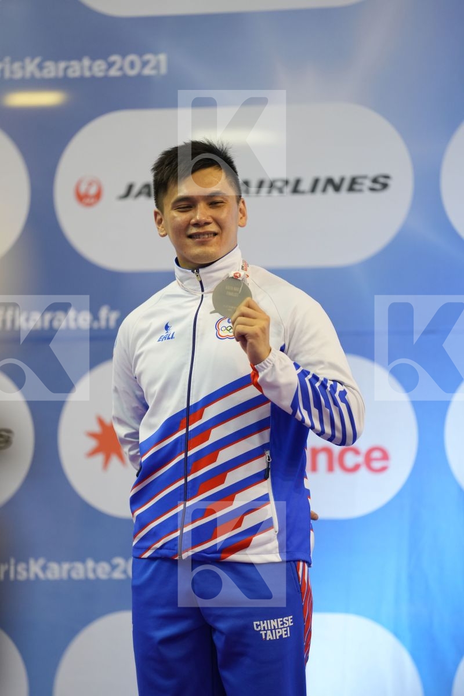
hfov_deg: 6.9
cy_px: 348
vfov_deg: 10.3
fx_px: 3866
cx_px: 232
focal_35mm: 200
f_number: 2.8
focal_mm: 200
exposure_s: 1/250
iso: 800
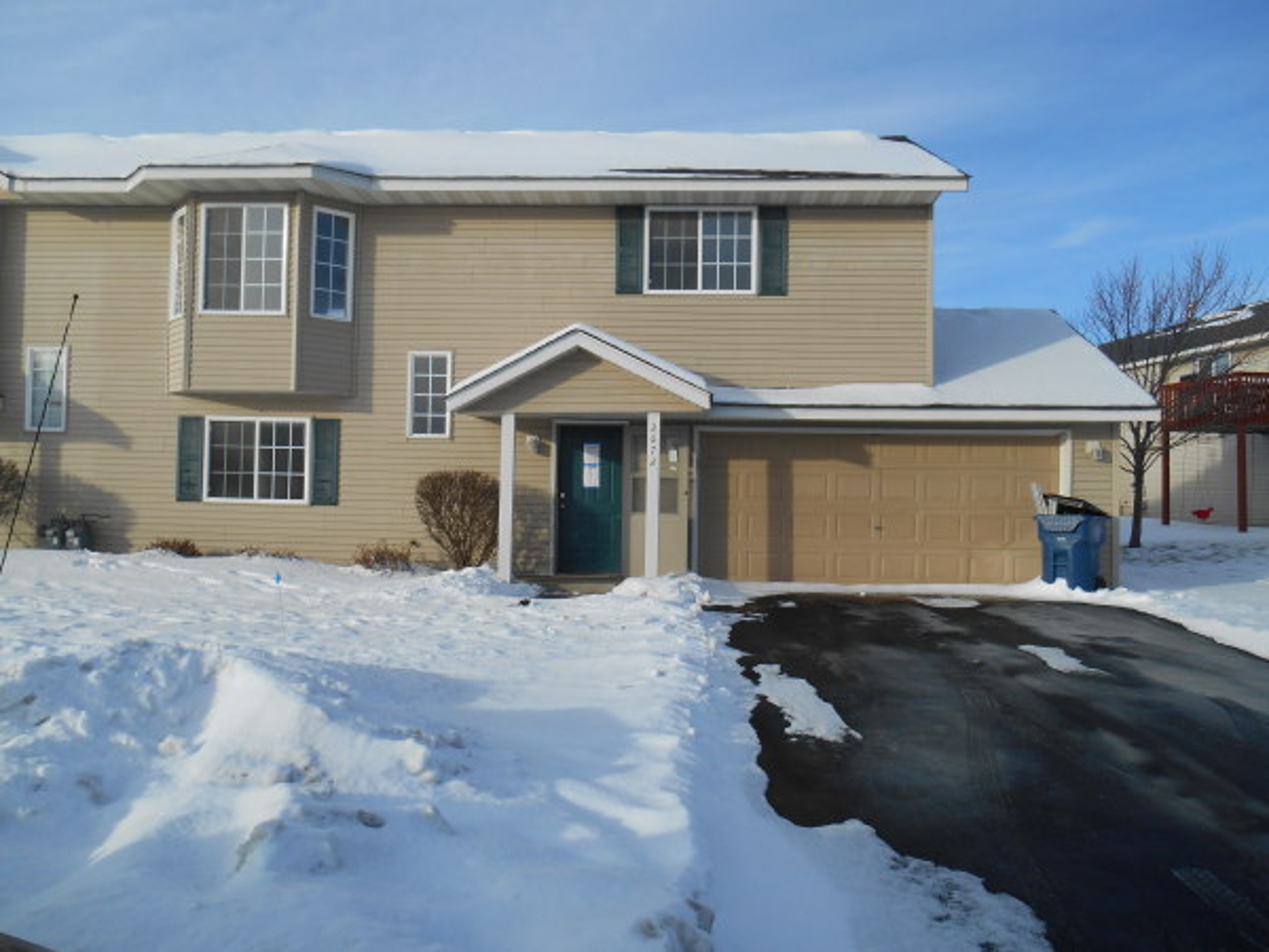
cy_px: 476
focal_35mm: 26
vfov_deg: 53.1
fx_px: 953
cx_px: 634
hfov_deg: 67.3
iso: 80
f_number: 3.4
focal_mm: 4.7
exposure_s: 1/1000
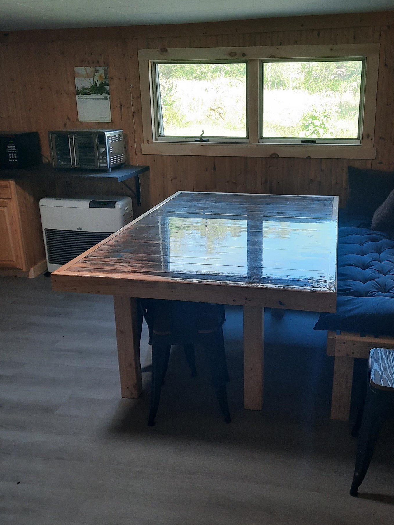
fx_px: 486
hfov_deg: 43.8
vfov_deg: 56.7
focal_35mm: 32
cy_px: 241
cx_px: 246
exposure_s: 1/60
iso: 160
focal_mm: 4.6
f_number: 2
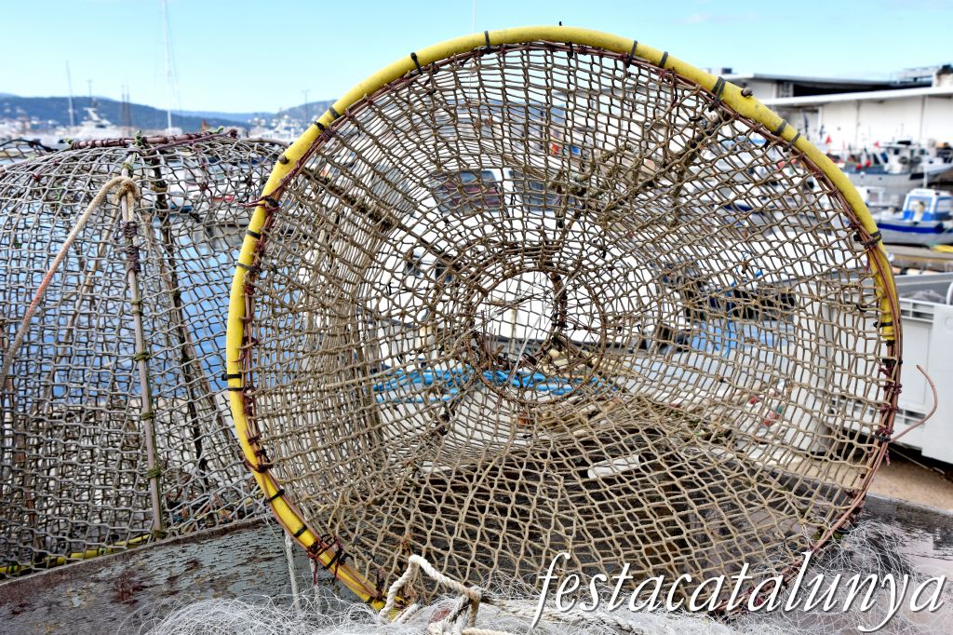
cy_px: 318
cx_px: 476
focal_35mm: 45
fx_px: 1191
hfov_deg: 43.6
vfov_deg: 29.8
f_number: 10
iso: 320
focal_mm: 30
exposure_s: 1/400
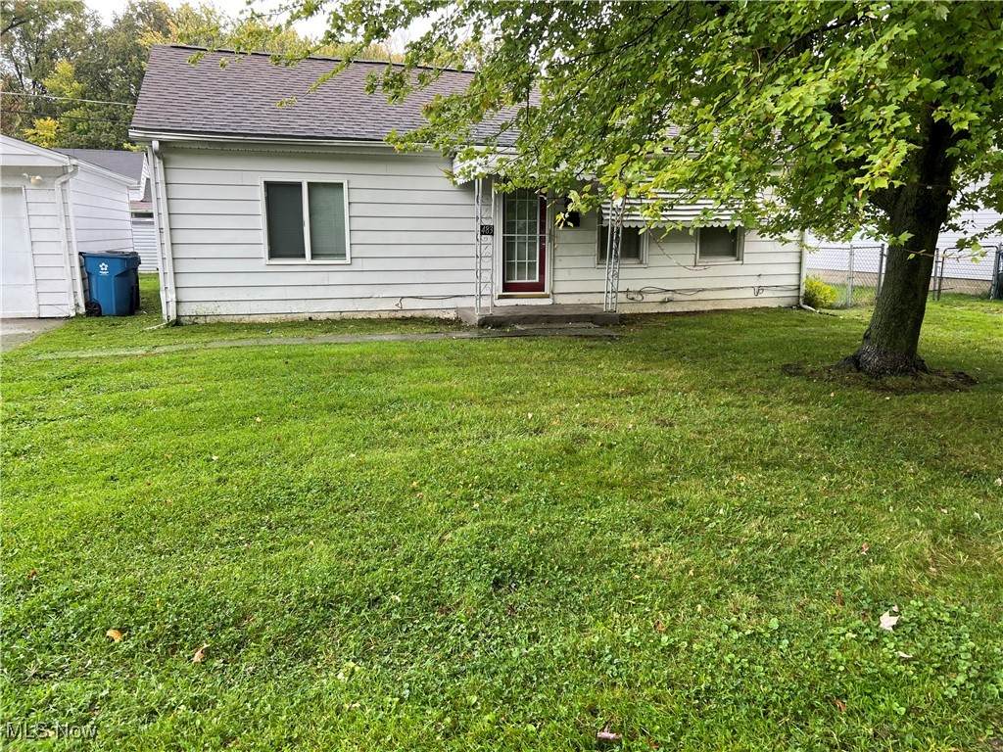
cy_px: 376
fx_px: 753
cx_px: 502
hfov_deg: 67.3
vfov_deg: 53.1
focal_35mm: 26
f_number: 1.5
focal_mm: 5.7
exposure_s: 1/134
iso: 32
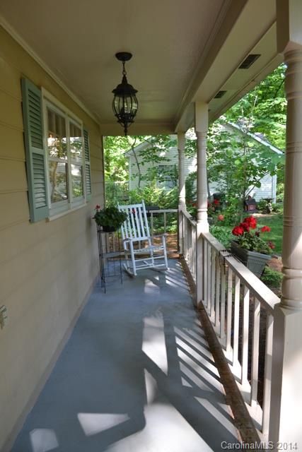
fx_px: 340
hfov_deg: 48.0
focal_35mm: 27
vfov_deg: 67.4
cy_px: 226
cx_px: 151
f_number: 5
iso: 400
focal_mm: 18
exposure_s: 1/100
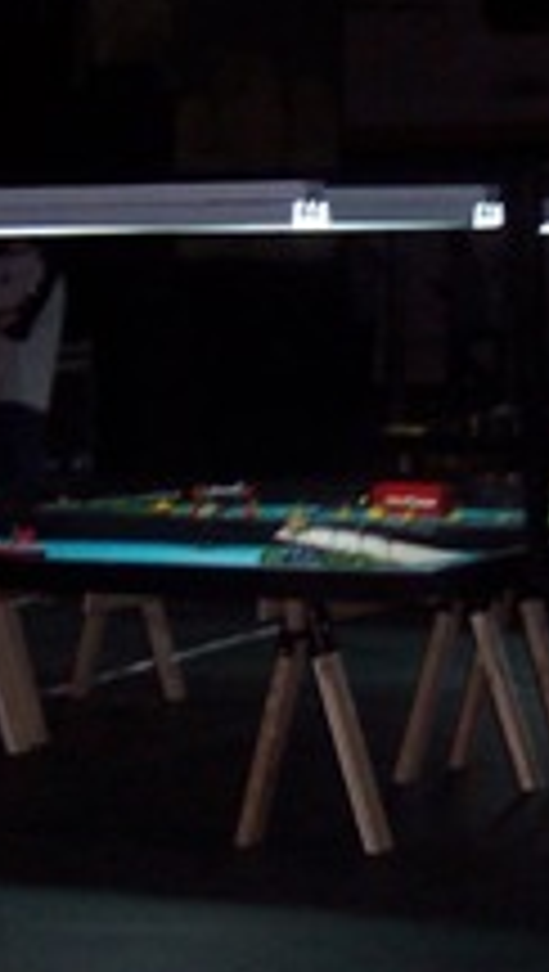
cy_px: 400
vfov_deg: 18.4
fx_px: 2993
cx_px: 477
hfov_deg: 10.4
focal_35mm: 116
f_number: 2.8
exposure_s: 1/60
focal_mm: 5.6
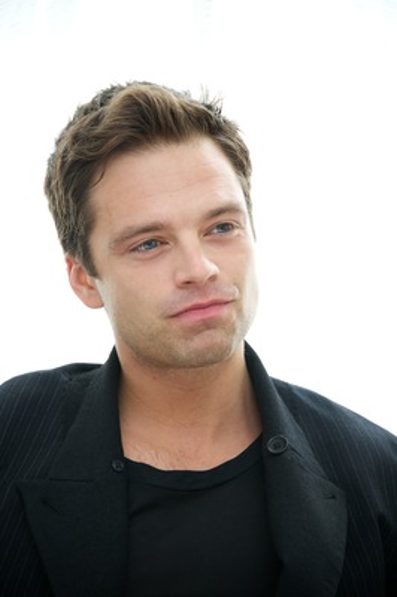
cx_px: 198
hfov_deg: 7.2
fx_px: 3148
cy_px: 298
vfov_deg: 10.8
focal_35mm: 190
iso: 640
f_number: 5.6
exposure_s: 1/60
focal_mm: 190
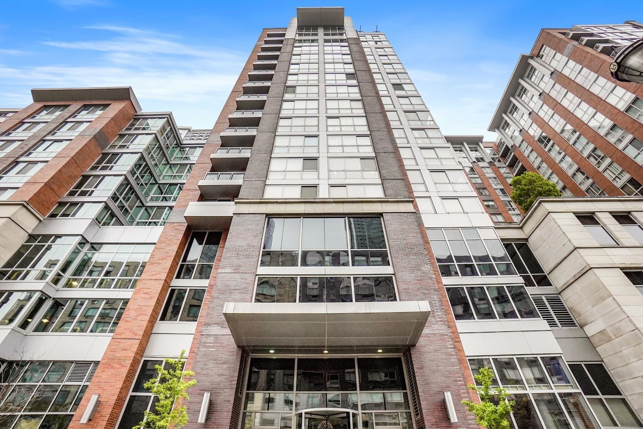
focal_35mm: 15
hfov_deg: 100.4
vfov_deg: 77.3
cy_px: 214
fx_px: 268
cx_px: 322
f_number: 9
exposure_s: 1/400
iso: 1250
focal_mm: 10
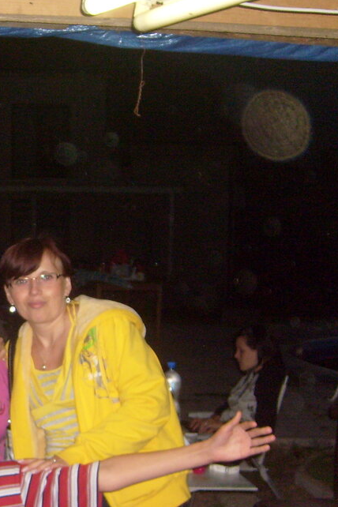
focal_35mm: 68
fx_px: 958
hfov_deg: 19.1
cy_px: 321
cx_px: -51
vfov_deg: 29.5
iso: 160
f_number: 2.8
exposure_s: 1/45
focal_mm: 5.8
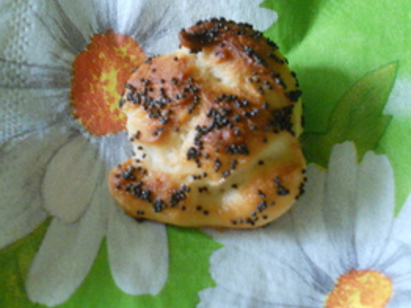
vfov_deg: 26.5
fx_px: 652
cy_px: 146
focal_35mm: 55
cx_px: 223
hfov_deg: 34.9
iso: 500
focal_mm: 5.8
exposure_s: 1/8
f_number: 3.5
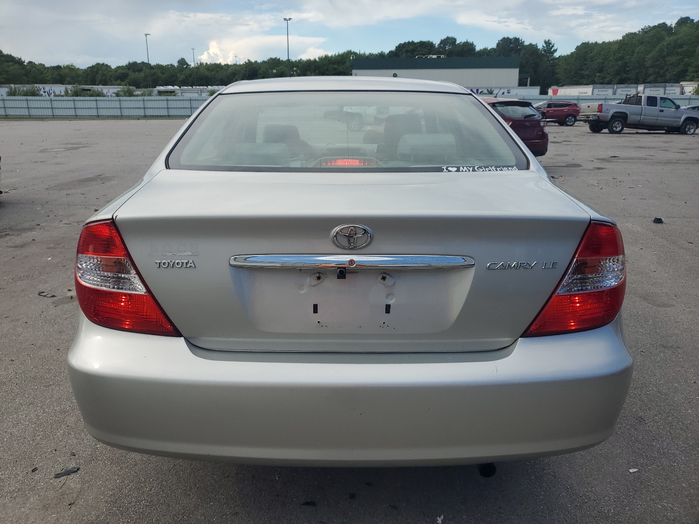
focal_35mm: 26
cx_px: 350
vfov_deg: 53.1
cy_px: 262
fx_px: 525
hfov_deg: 67.3
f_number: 1.5
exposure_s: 1/2000
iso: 50
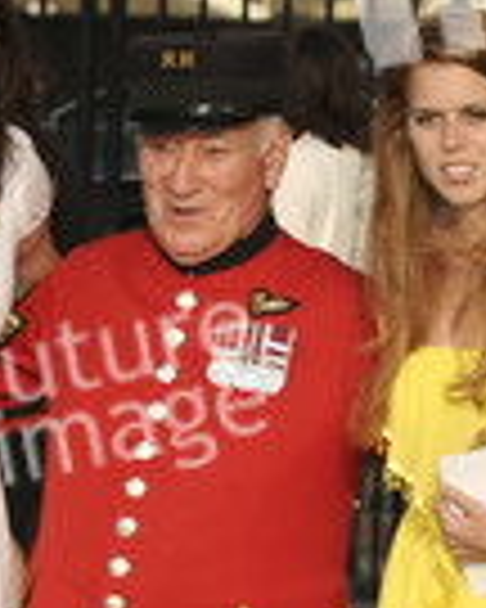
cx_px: 169
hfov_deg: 4.3
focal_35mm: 360
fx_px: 6473
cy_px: 635
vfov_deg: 5.4
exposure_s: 1/250
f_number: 6.3
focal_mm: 86
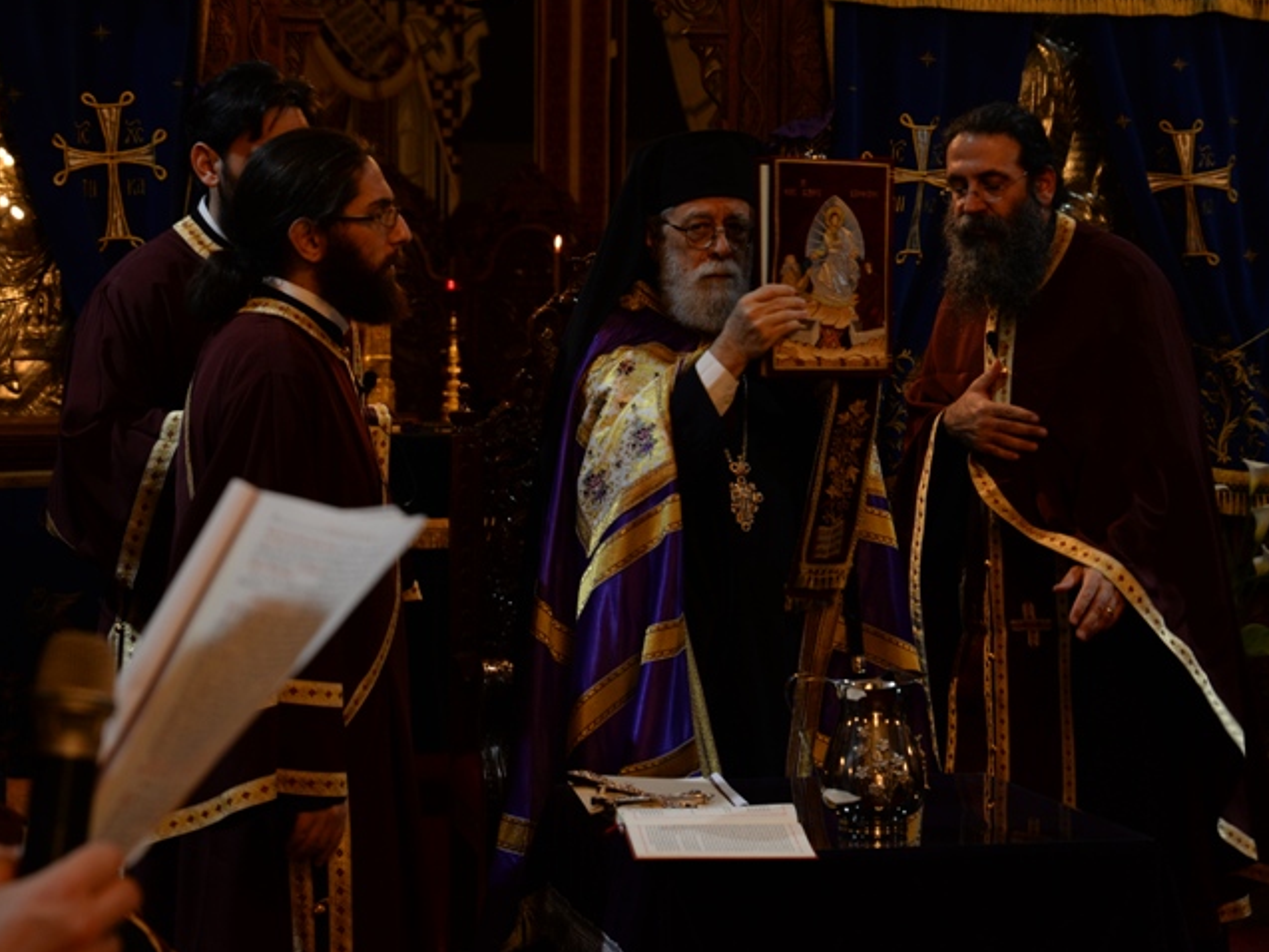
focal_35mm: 87
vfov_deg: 16.9
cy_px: 324
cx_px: 717
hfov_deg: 22.5
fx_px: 3190
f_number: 5.6
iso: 640
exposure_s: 1/60
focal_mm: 60
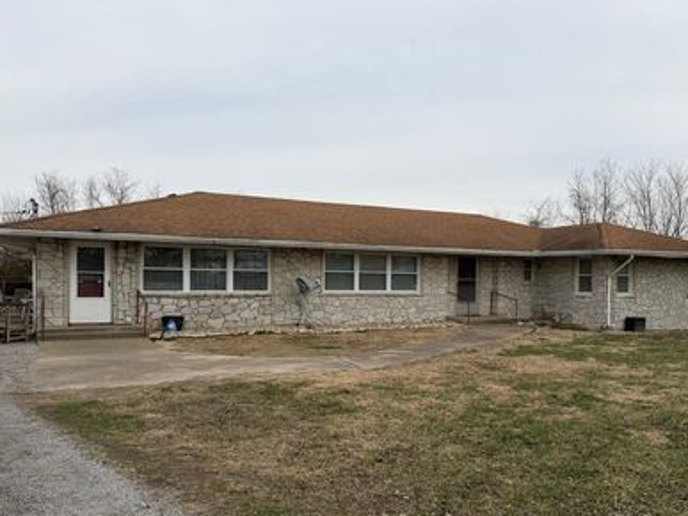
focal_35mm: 31
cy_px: 293
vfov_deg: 45.3
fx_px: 616
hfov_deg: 58.1
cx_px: 400
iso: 80
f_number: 1.78
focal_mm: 6.76
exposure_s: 1/3584
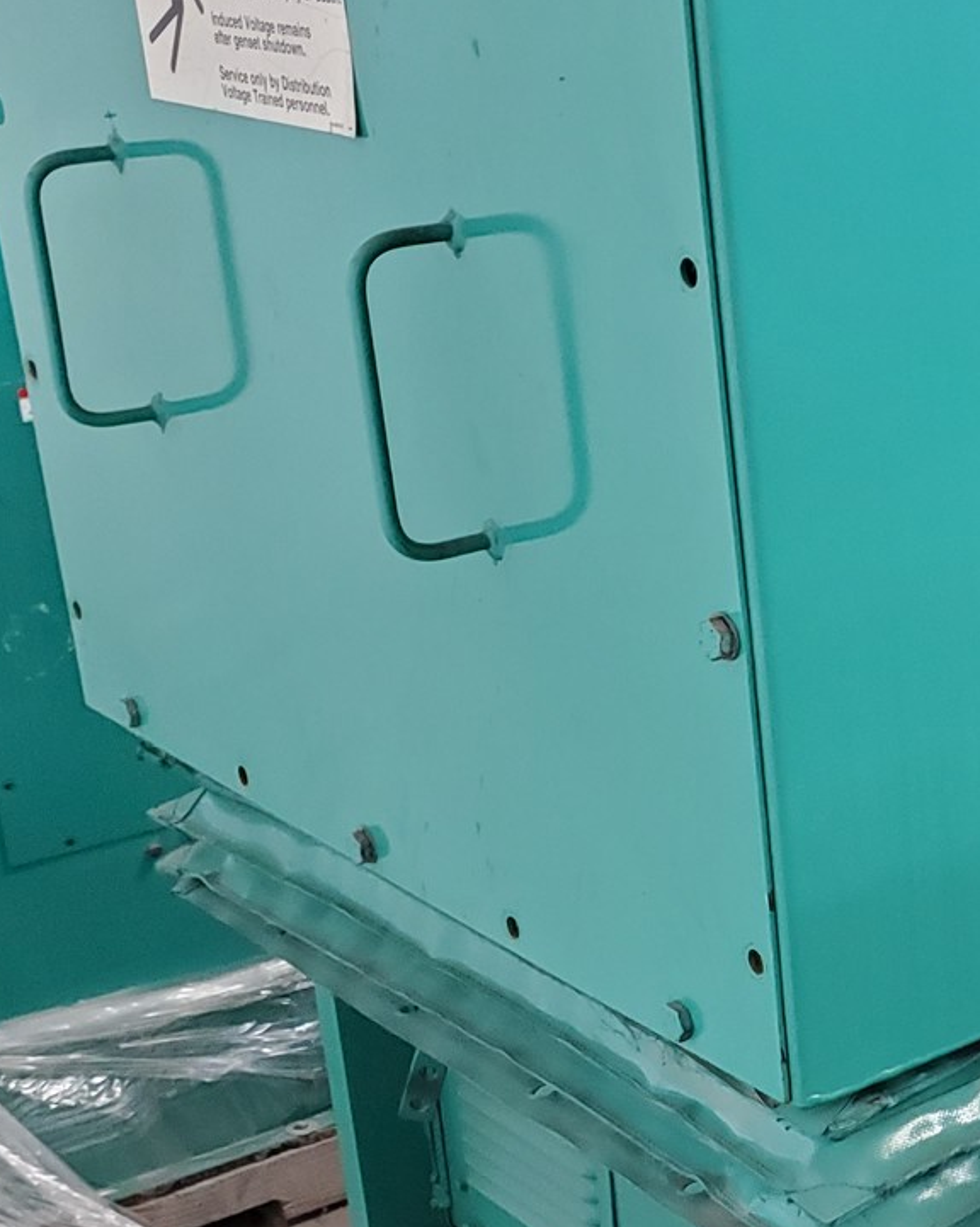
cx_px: 1268
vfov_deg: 26.6
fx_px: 2576
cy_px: 842
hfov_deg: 19.8
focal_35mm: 71
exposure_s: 1/39
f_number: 1.5
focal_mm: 4.3
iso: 320
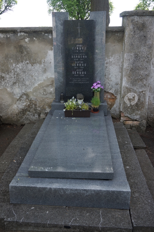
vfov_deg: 53.1
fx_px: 231
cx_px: 77
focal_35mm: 36
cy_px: 116
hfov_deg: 36.9
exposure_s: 1/125
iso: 100
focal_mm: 24
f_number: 5.6
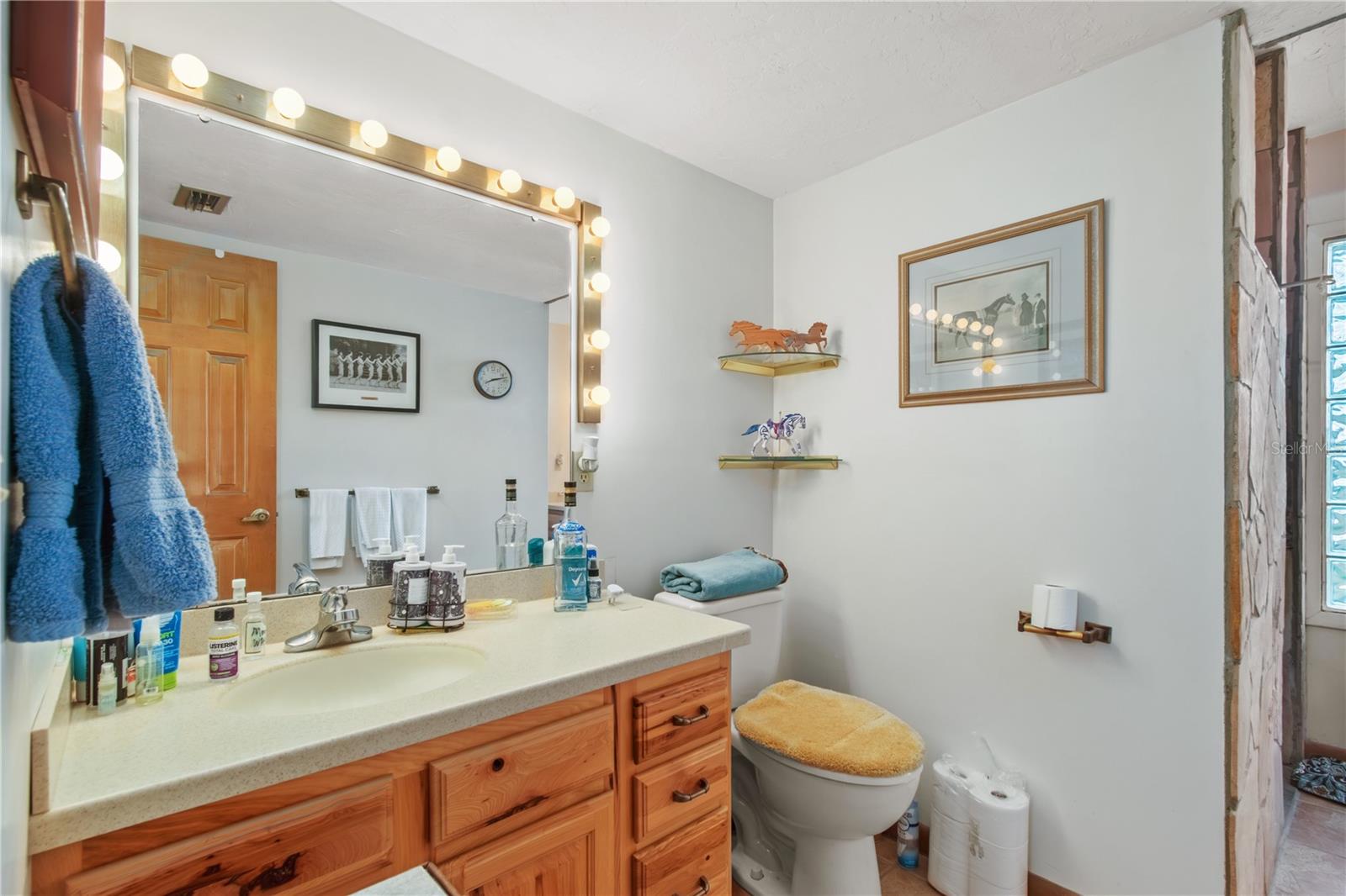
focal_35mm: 15
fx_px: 561
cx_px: 673
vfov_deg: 77.3
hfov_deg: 100.4
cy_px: 448
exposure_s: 1/2
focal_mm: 10
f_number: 9
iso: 250
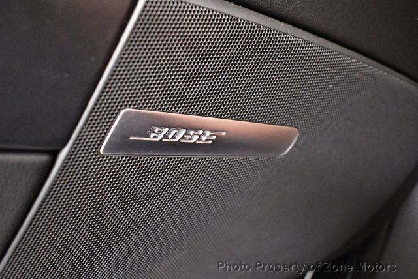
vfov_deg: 36.9
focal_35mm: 36
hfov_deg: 53.1
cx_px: 209
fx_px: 418
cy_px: 140
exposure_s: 1/50
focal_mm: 18
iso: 12800
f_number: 3.5
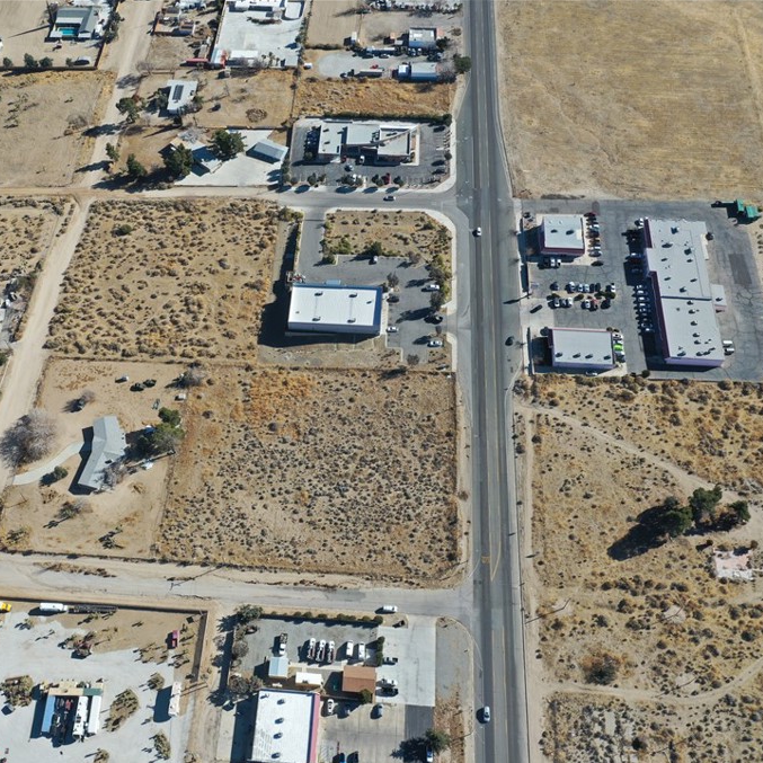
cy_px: 384
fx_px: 898
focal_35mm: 36
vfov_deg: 46.0
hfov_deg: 45.6
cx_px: 283
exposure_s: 1/400
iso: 100
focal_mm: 10.26
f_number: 5.6
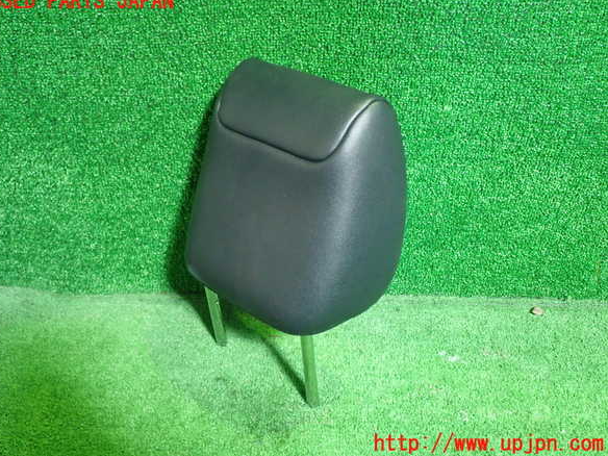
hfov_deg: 50.1
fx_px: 650
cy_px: 223
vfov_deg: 38.7
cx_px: 297
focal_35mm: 37
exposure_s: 1/30
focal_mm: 6.37
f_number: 2.5
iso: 800
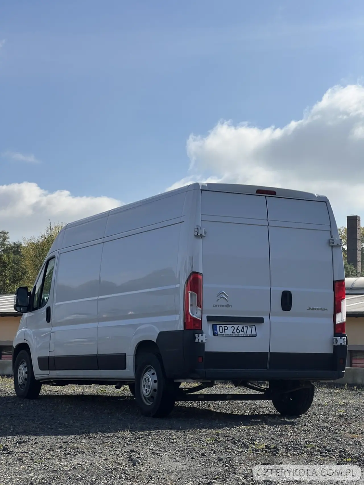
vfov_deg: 25.3
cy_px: 242
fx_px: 1080
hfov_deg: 19.1
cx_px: 182
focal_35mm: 77
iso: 32
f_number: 2.8
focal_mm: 9
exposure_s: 1/1597
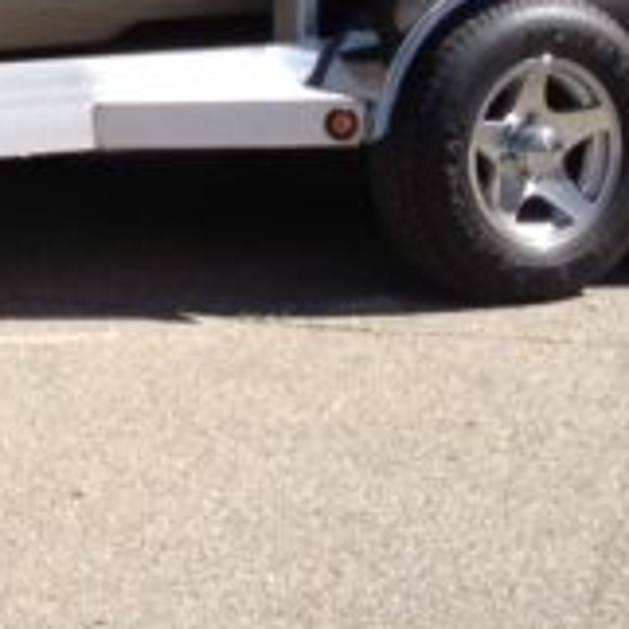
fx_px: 4050
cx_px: -422
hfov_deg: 8.6
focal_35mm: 197
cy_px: -324
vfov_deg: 8.7
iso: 64
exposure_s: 1/920
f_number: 2.4
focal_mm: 4.28
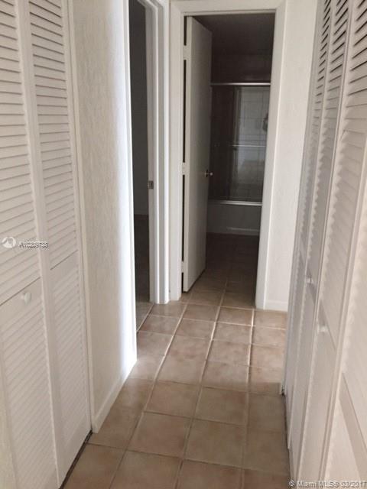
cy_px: 244
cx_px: 184
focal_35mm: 29
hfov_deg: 48.2
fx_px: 410
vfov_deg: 61.7
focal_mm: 4.15
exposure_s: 1/30
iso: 200
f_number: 2.2
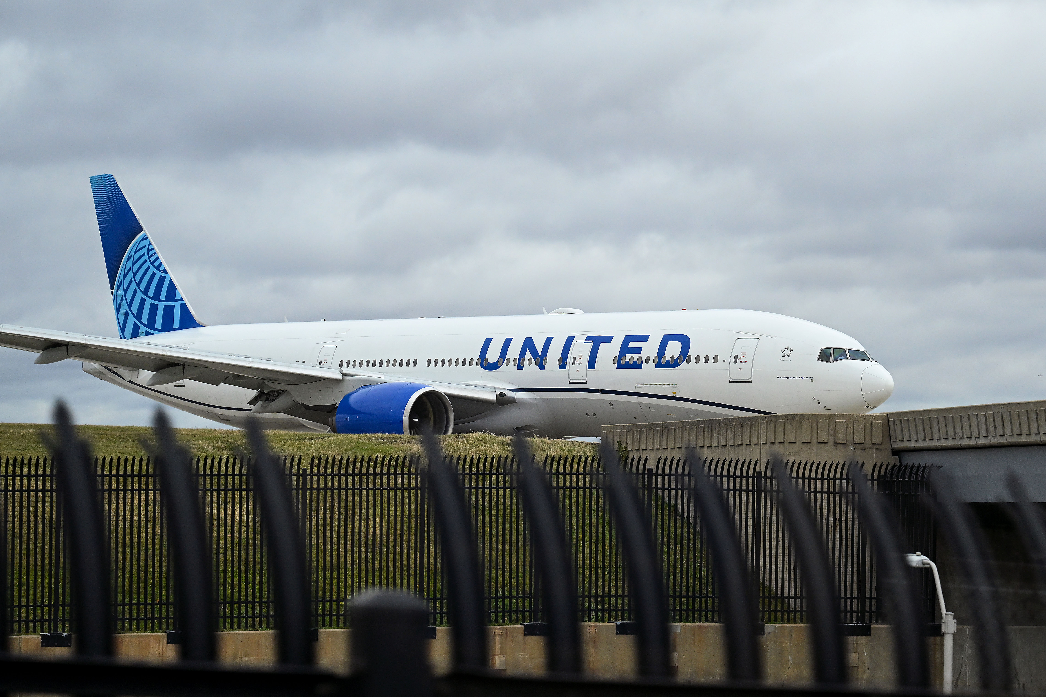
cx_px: 620
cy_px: 413
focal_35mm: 95
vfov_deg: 14.4
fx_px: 2760
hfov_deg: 21.4
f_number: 4
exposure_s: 1/800
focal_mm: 70
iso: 1250
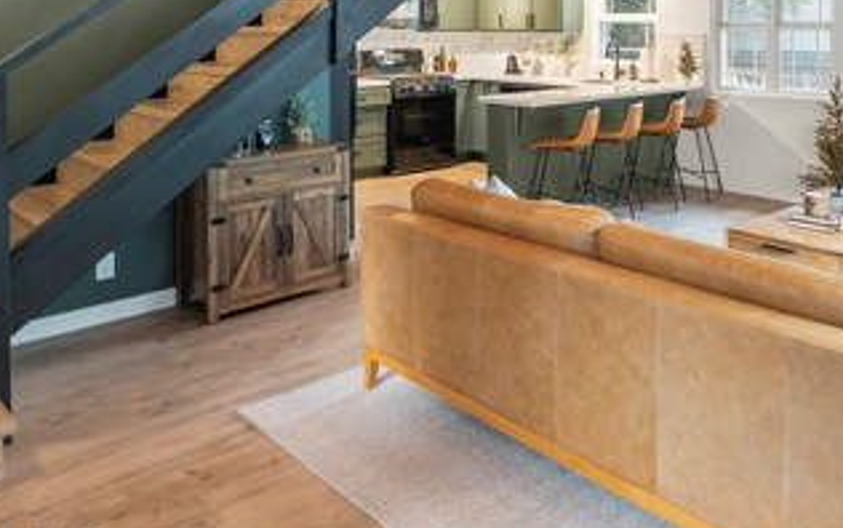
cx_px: 558
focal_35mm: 33
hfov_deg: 56.9
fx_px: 759
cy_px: 23
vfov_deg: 35.4
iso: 800
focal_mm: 16
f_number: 1.8
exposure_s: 1/25
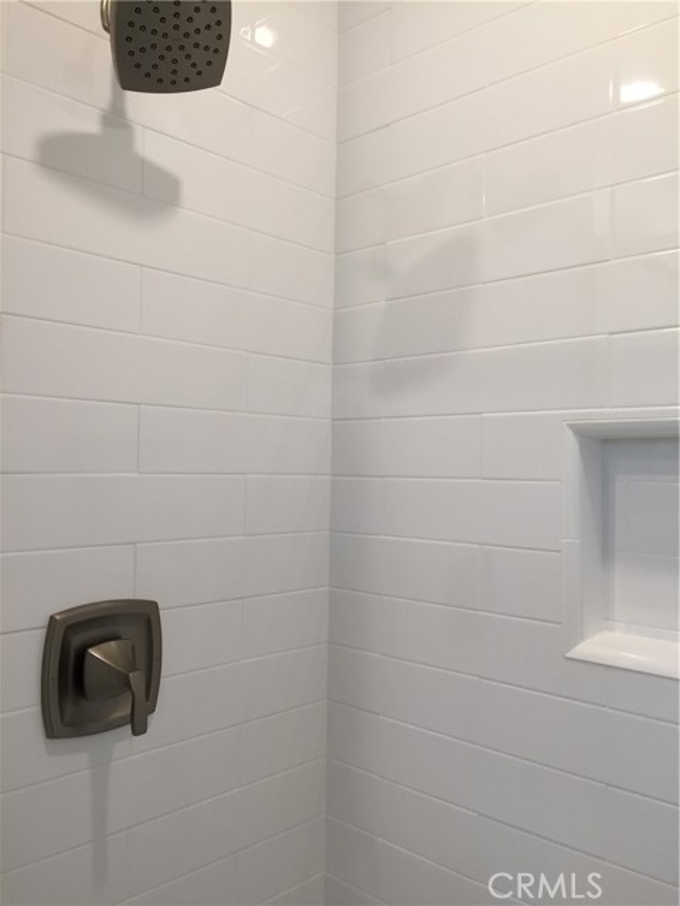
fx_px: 760
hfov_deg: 48.2
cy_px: 453
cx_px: 340
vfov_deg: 61.7
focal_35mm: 29
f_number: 2.2
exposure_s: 1/30
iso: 32
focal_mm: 4.15
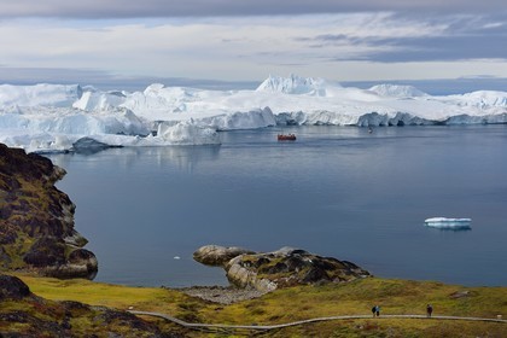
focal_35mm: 70
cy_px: 169
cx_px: 254
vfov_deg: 19.5
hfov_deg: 28.8
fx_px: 986
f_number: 18
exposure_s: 1/320
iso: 400
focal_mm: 70
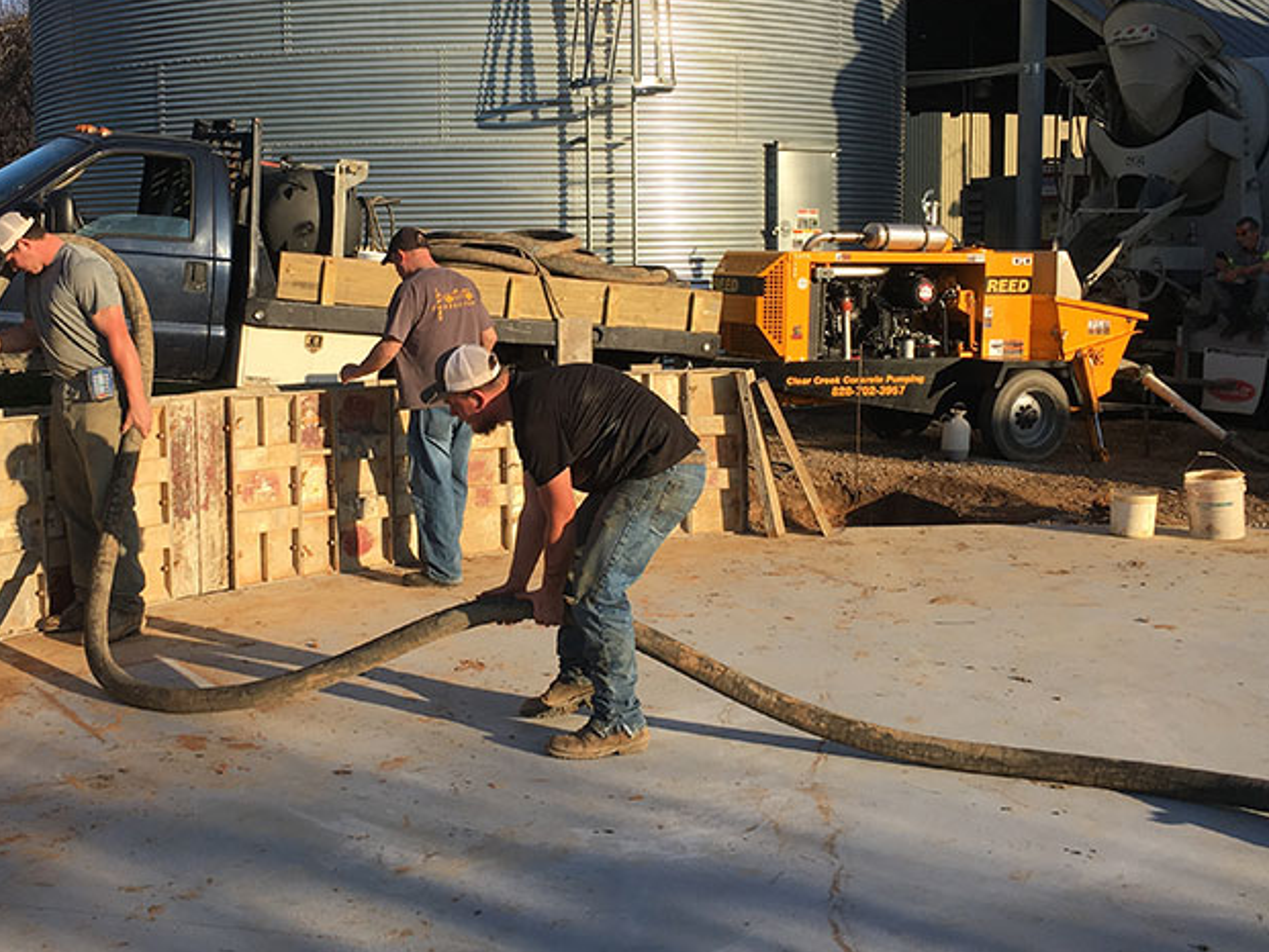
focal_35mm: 42
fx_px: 1540
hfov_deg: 44.5
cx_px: 488
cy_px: 399
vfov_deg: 34.3
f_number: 2.2
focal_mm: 4.15
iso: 25
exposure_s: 1/1131
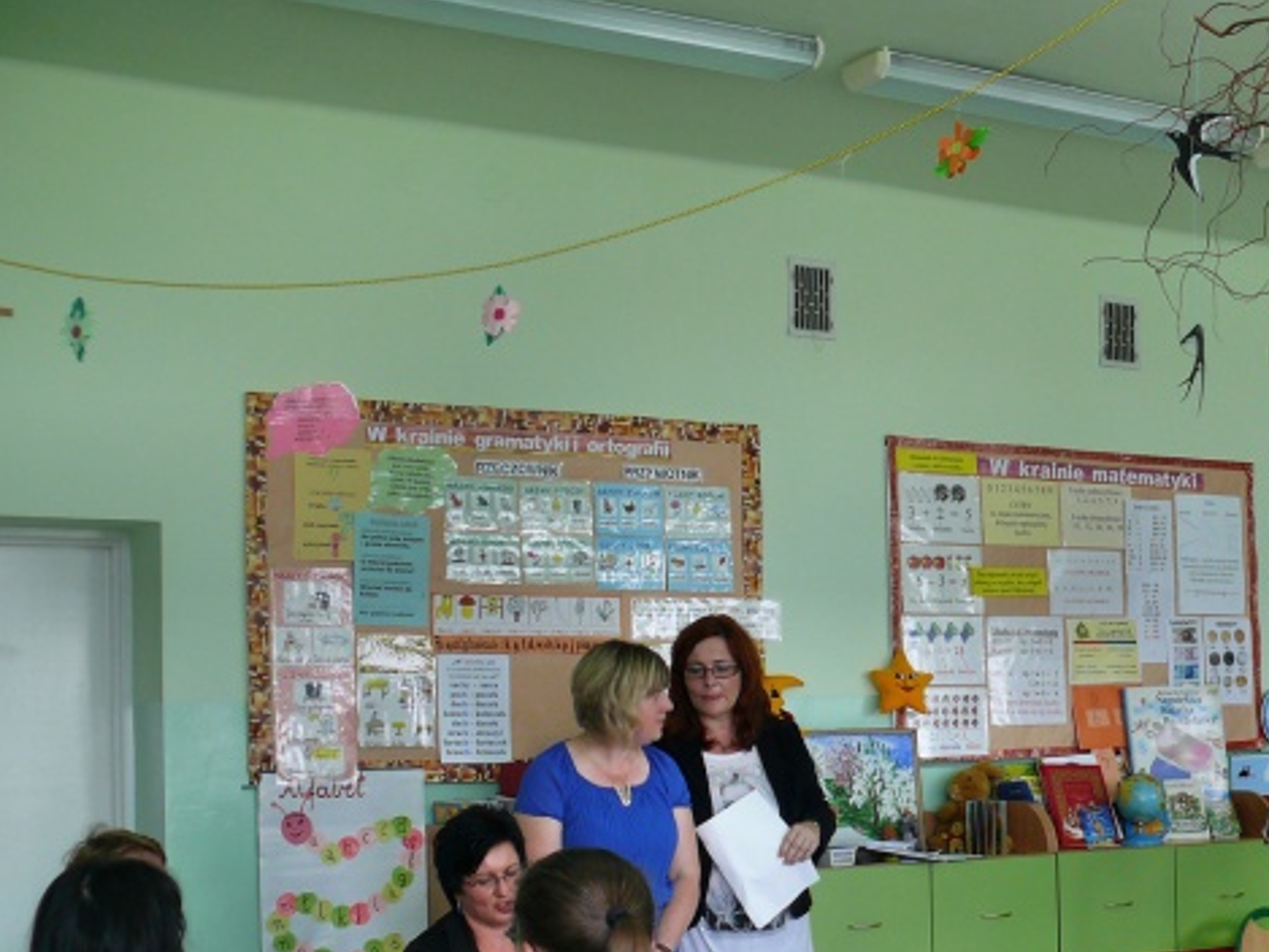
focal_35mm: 59
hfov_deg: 31.9
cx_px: 1004
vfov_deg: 24.6
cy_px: 686
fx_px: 2163
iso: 100
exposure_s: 1/50
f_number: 2.8
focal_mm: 7.8
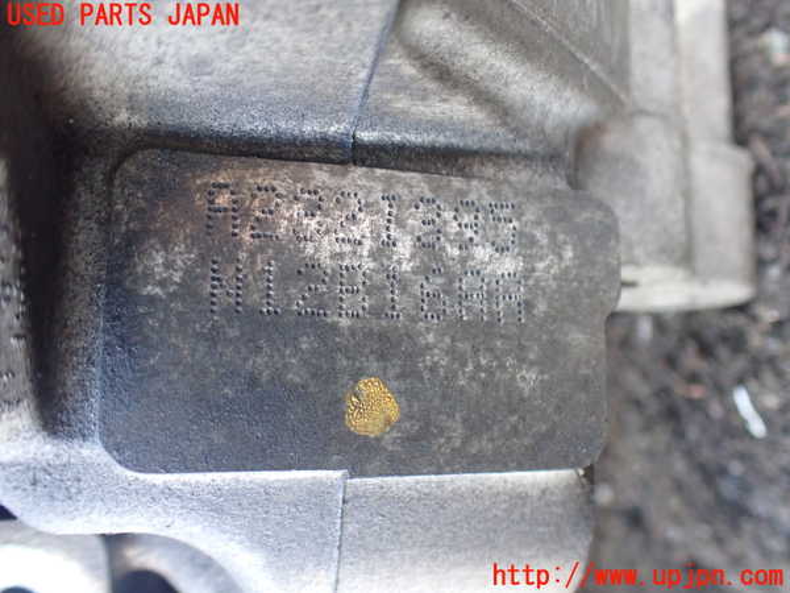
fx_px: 685
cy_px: 296
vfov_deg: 46.8
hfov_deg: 60.0
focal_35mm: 30
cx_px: 395
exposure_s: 1/50
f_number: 2.3
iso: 800
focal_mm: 5.4
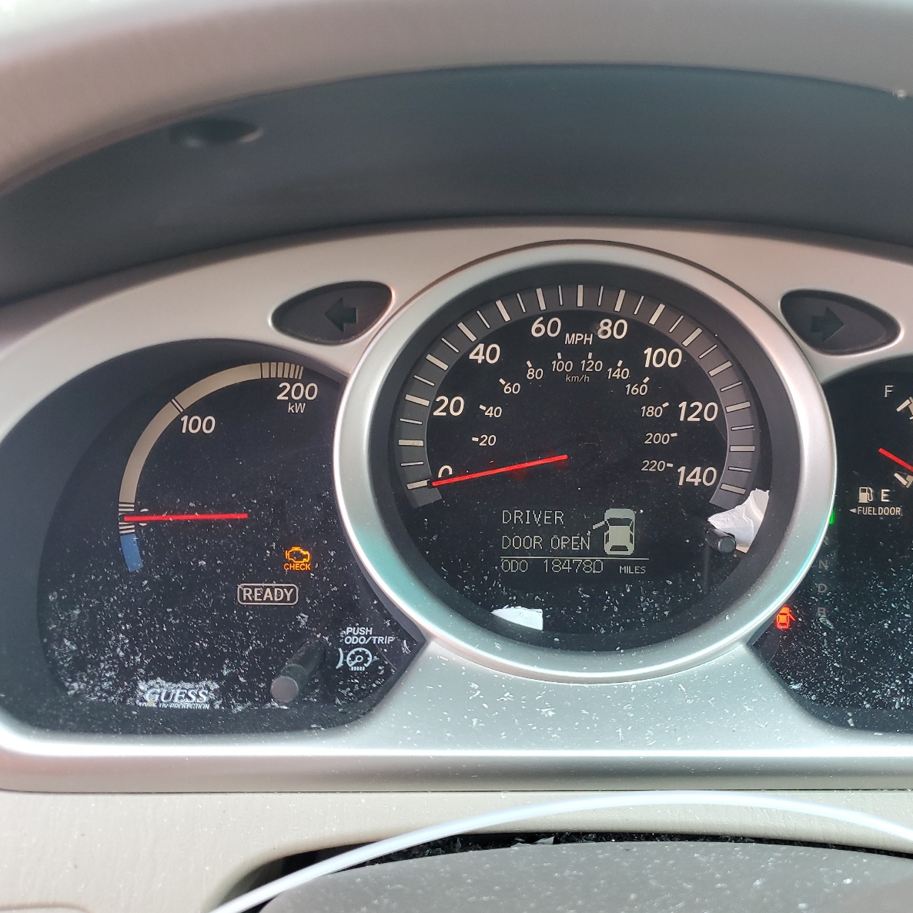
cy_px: 461
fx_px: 925
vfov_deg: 52.5
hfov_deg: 52.2
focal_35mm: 31
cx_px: 547
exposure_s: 1/120
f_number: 1.5
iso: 61
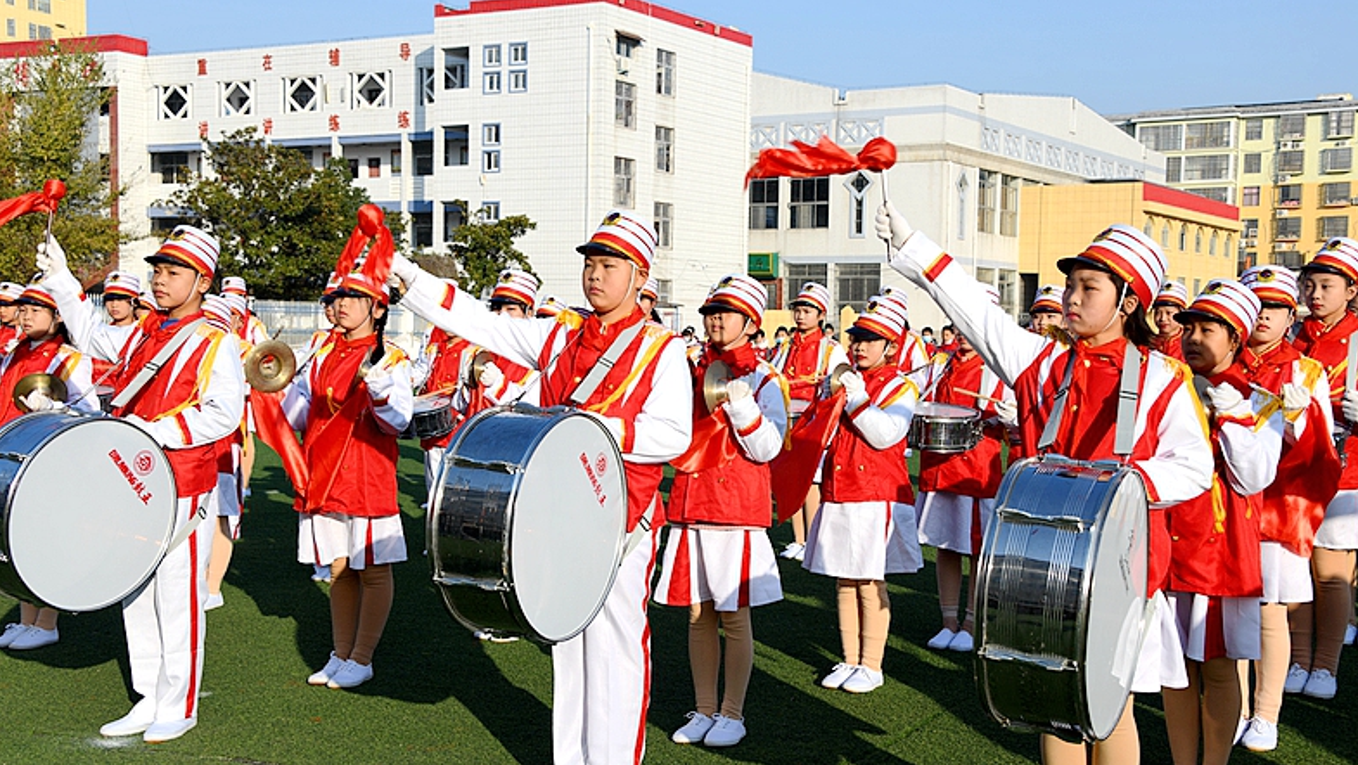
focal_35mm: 48
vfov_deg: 24.9
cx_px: 676
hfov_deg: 42.9
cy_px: 389
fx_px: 1729
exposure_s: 1/200
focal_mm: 45
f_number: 7.1
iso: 64
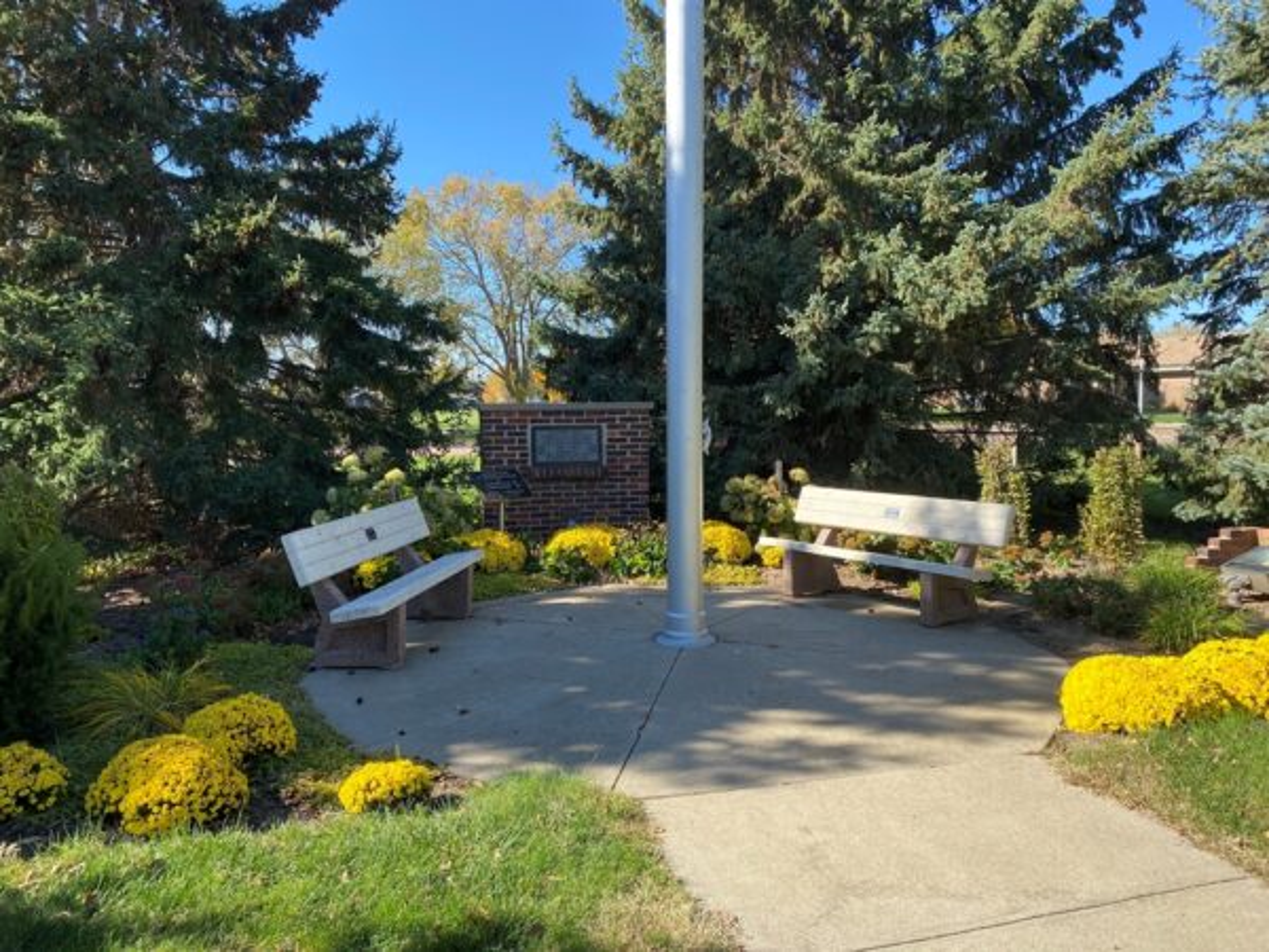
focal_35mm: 26
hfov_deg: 67.3
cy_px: 476
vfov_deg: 53.1
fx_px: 953
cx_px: 634
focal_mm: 4.25
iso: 32
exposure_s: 1/839
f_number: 1.8
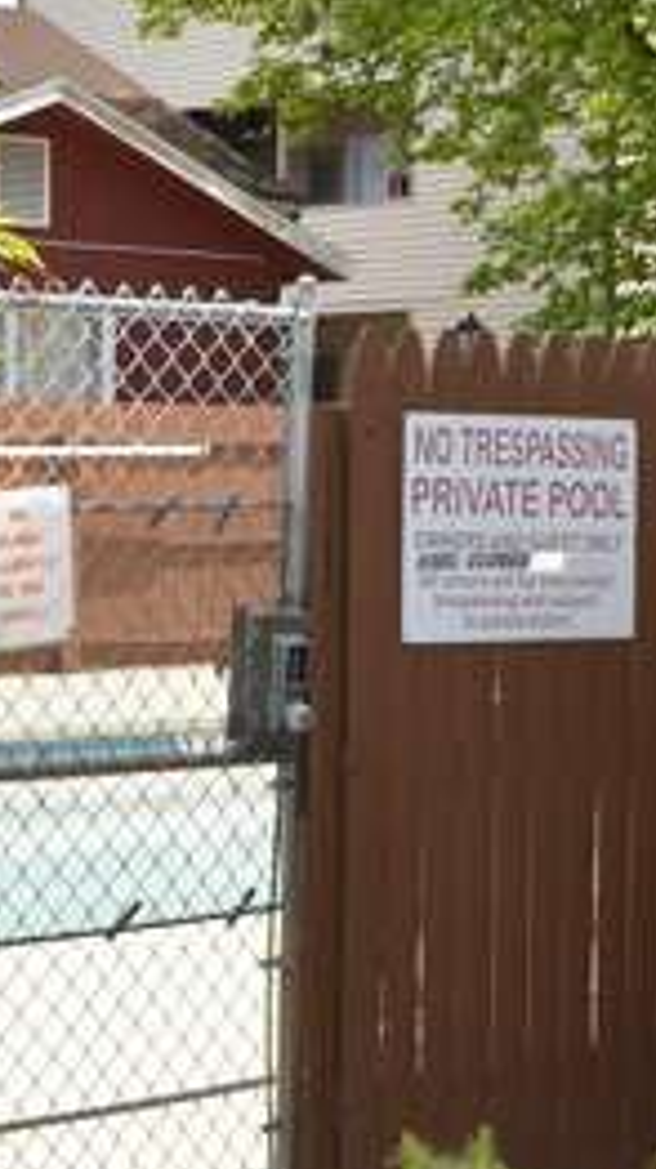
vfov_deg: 23.1
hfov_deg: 13.1
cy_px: 455
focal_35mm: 92
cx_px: 257
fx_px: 2850
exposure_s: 1/200
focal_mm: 20
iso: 100
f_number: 6.7
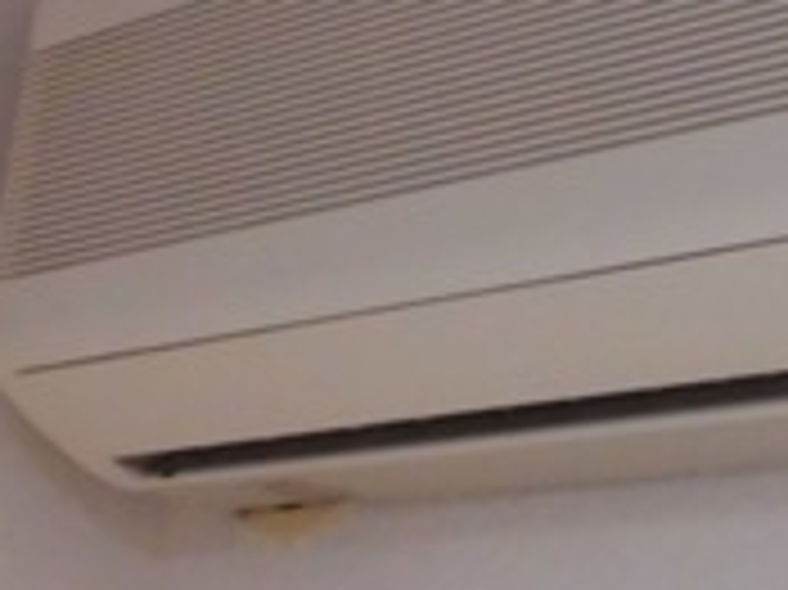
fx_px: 2025
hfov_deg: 21.1
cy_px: 122
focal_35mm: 89
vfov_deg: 16.5
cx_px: 824
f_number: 3.5
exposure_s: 1/60
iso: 400
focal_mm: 4.6
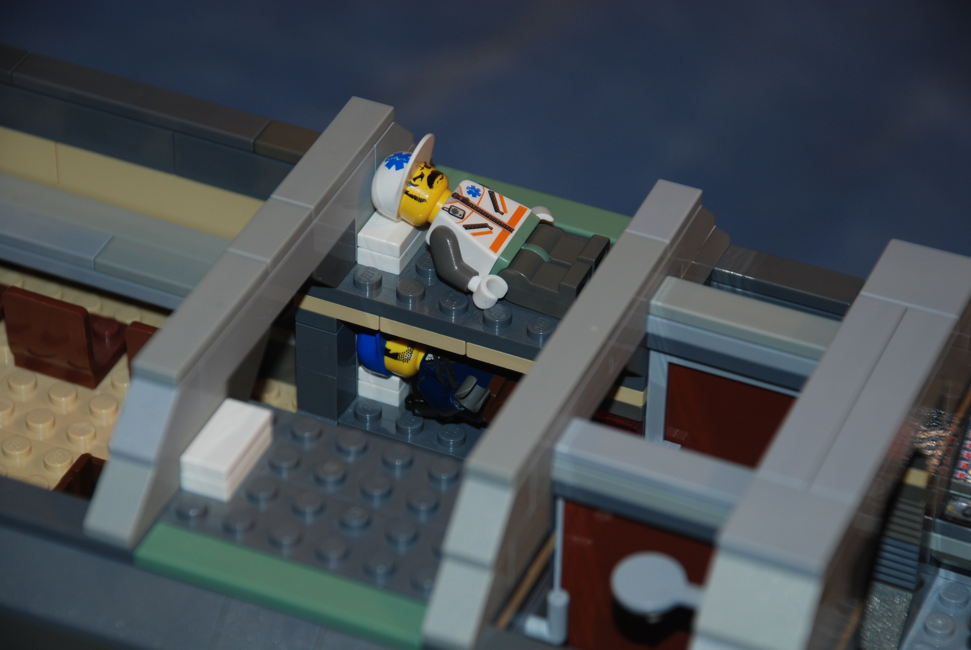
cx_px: 486
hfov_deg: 14.4
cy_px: 325
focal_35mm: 142
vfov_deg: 9.7
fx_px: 3848
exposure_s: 1/3
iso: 200
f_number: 5.6
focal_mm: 95
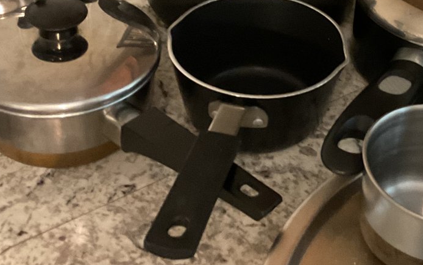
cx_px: 345
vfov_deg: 19.3
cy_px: 58
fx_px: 773
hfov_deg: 29.8
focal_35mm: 67
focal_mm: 3
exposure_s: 1/30
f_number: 1.8
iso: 500
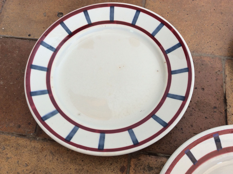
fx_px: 215
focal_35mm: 32
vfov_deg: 44.1
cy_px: 87
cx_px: 116
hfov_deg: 56.9
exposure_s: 1/33
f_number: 2.4
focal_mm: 3.3
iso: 32
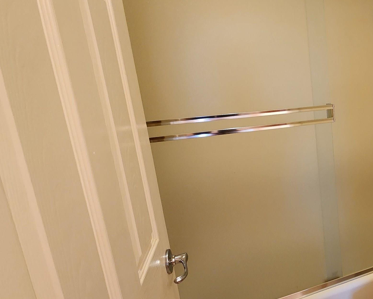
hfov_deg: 57.6
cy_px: 132
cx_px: 341
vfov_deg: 56.6
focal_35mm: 25
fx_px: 276
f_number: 2.2
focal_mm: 2.2
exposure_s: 1/60
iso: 400
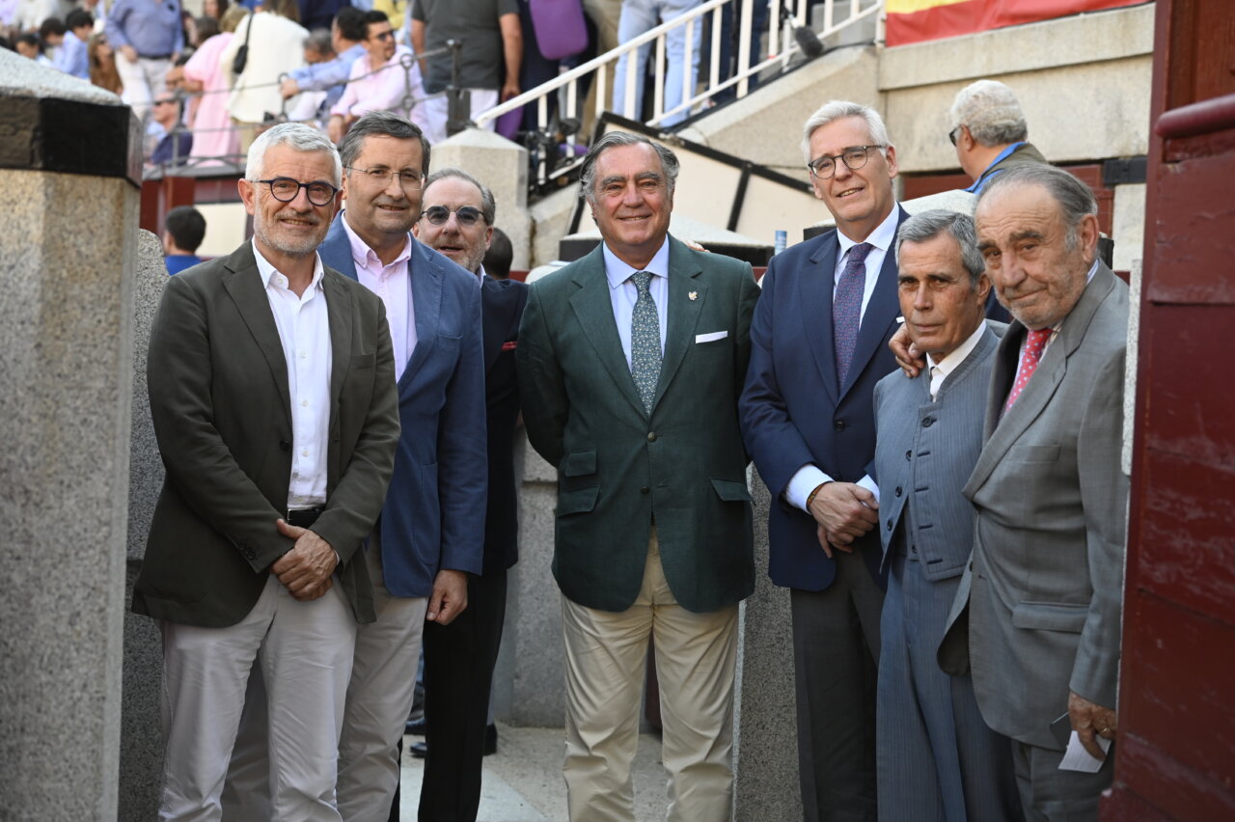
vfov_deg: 19.4
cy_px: 411
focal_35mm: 70
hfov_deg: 28.9
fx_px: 2400
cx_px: 618
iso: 1250
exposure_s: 1/800
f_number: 5
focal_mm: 70
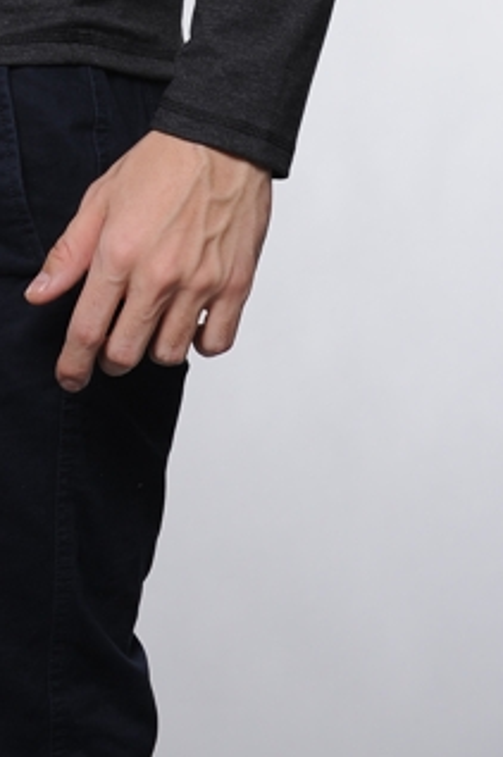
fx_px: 6287
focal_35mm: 299
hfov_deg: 4.6
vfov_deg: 6.8
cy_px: -371
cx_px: -70
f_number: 5.6
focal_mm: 95
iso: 200
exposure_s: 1/200
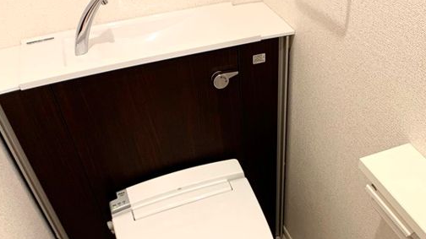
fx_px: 610
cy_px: 172
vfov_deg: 22.0
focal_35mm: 54
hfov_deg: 38.0
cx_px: 291
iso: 80
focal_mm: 4.25
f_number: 1.8
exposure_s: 1/50
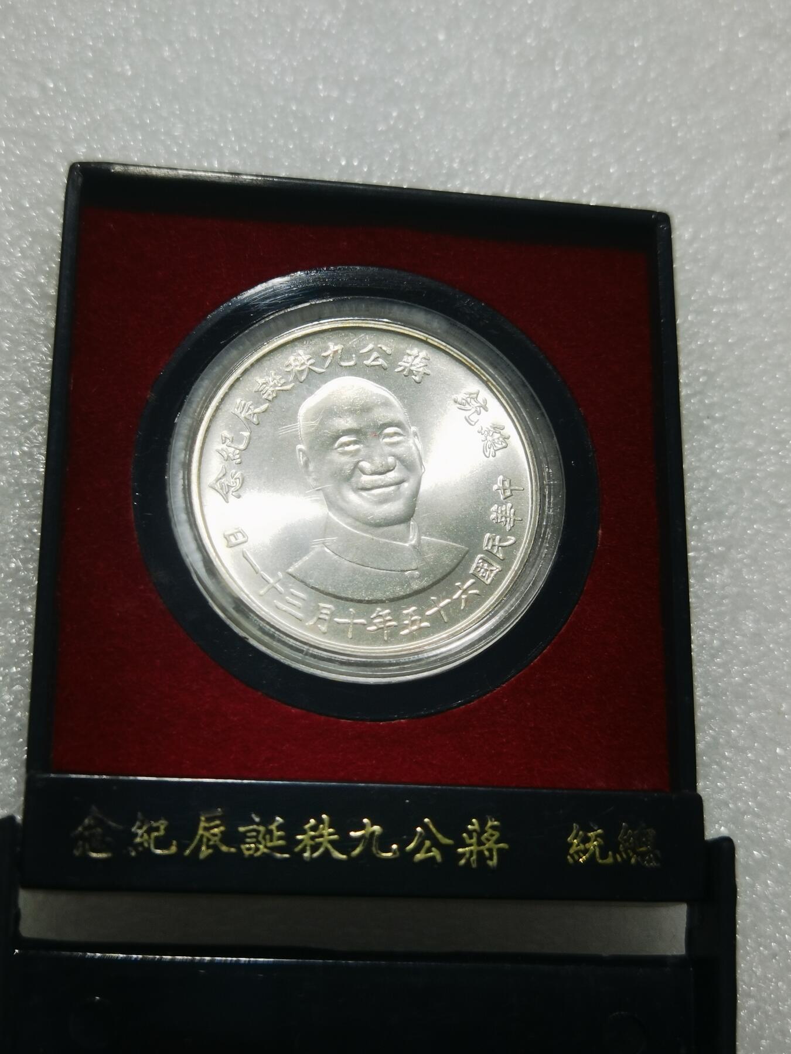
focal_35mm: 46
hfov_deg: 31.5
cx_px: 396
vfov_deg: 41.2
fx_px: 1402
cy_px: 527
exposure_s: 1/100
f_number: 1.9
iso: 50
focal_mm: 6.67
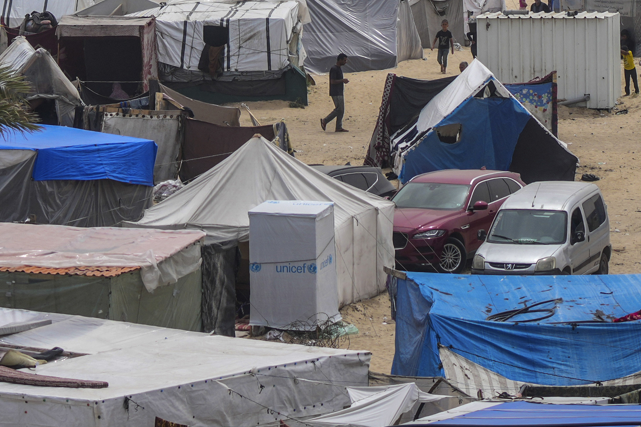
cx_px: 247
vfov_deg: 3.5
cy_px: -296
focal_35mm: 394
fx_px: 7015
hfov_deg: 5.2
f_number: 4.5
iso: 100
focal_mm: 100
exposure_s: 1/1250
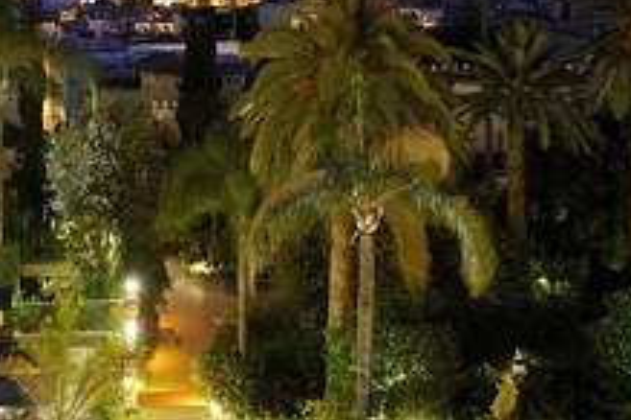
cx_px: 184
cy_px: 20
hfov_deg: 28.9
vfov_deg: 19.3
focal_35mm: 69
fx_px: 1209
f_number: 6.3
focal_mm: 36
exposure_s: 13
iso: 200
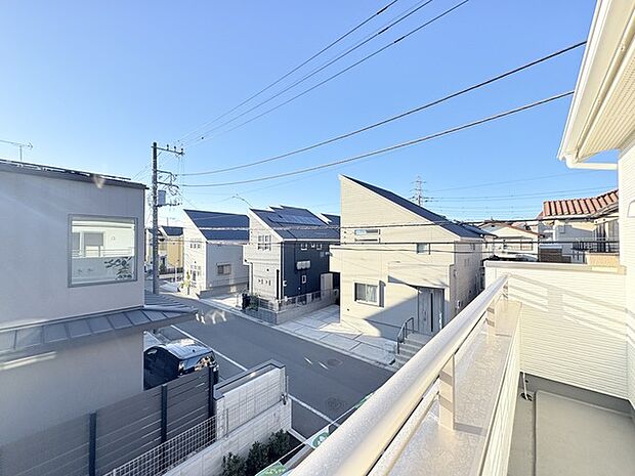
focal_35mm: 14
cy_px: 238
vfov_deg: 85.7
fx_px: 257
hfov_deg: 102.1
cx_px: 318
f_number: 2.2
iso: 64
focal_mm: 2.22
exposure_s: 1/605
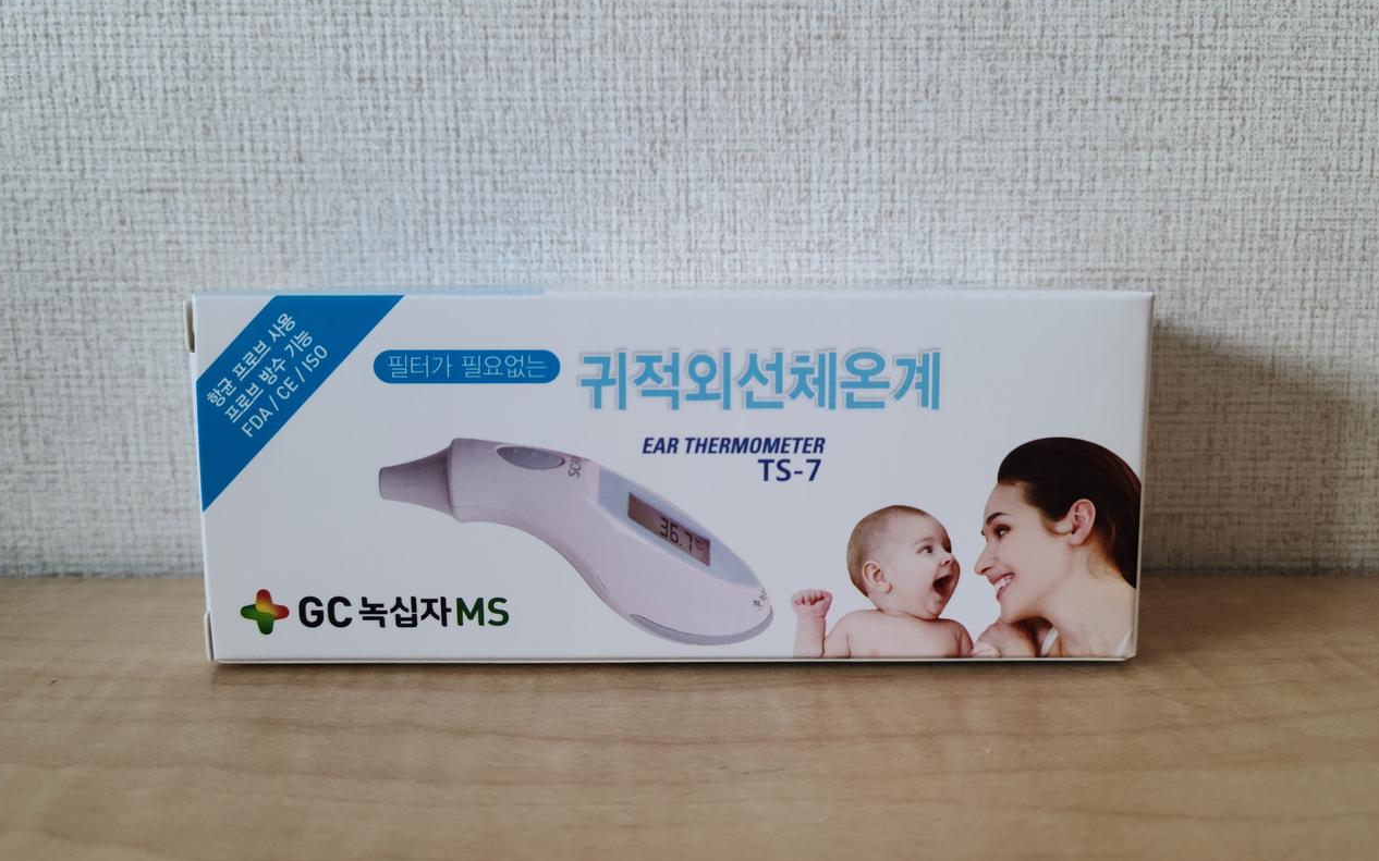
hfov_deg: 62.9
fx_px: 1127
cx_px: 688
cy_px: 422
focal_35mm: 30
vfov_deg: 41.8
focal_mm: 5.9
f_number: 2
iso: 160
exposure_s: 1/59
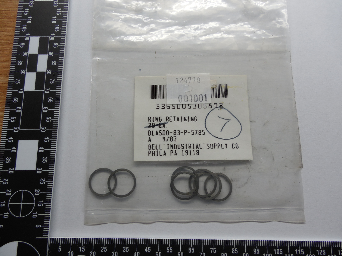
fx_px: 247
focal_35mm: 25
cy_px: 128
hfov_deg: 69.4
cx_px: 171
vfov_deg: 54.9
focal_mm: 4.5
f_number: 3.3
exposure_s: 1/50
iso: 125
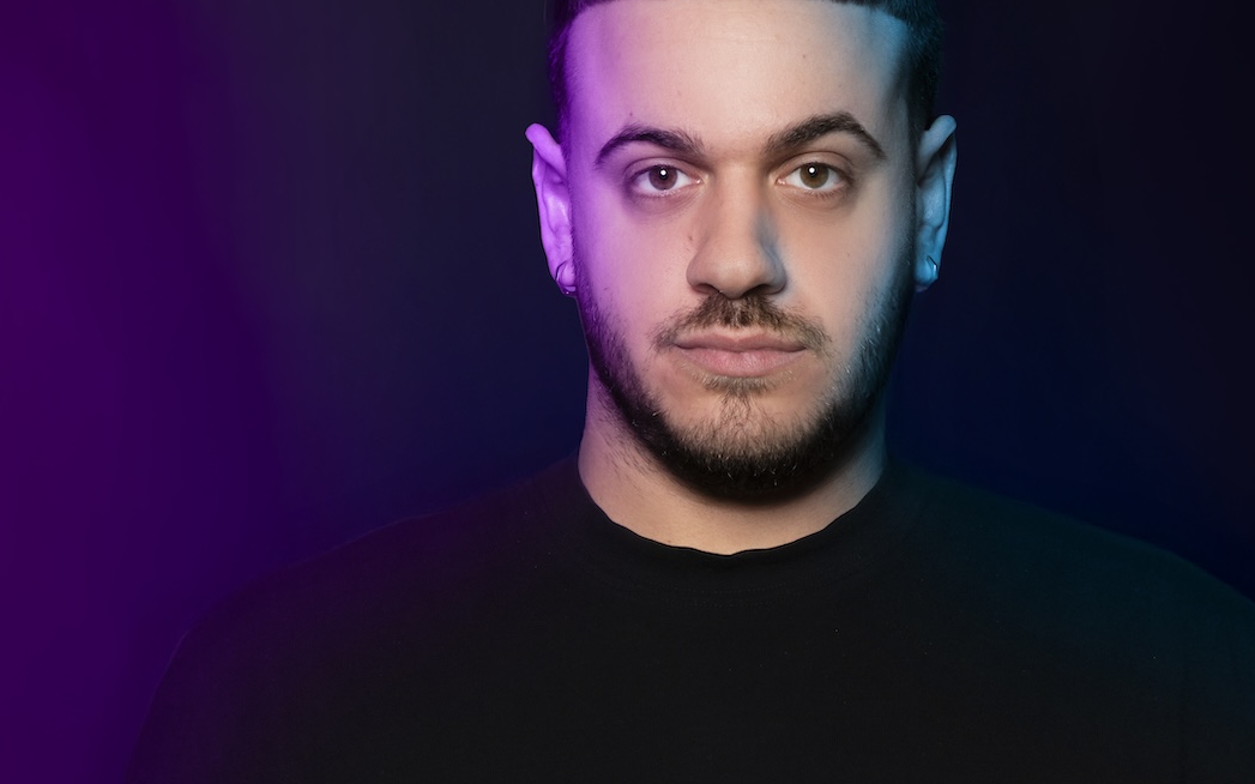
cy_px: 869
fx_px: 2941
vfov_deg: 14.8
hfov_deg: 24.1
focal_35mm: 86
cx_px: 747
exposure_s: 1/10
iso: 50
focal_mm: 46
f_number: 4
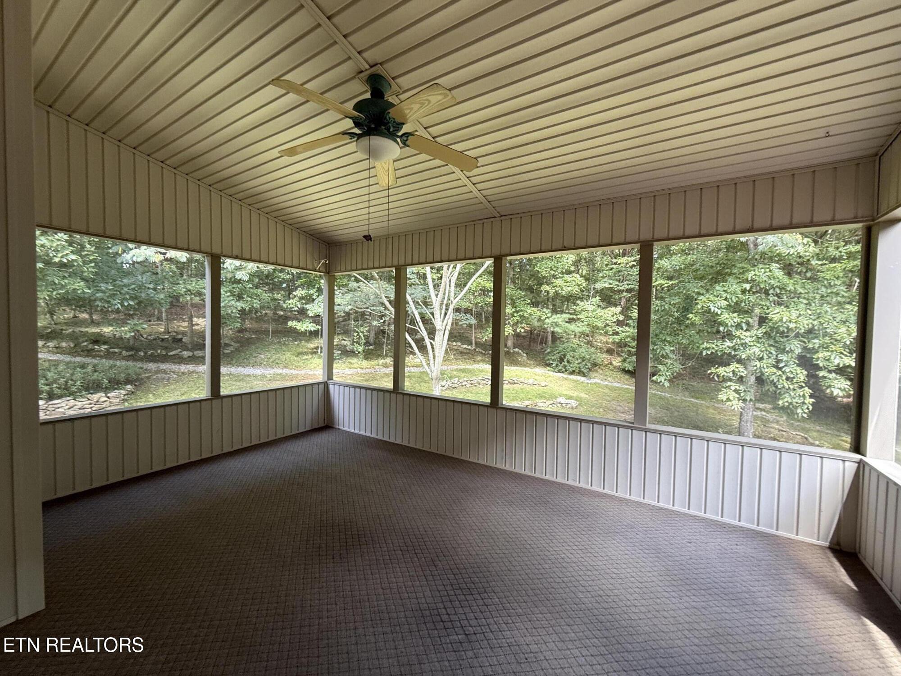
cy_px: 338
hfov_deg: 102.1
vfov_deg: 85.7
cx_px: 450
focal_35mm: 14
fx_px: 364
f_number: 2.2
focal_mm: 2.22
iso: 160
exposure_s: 1/99
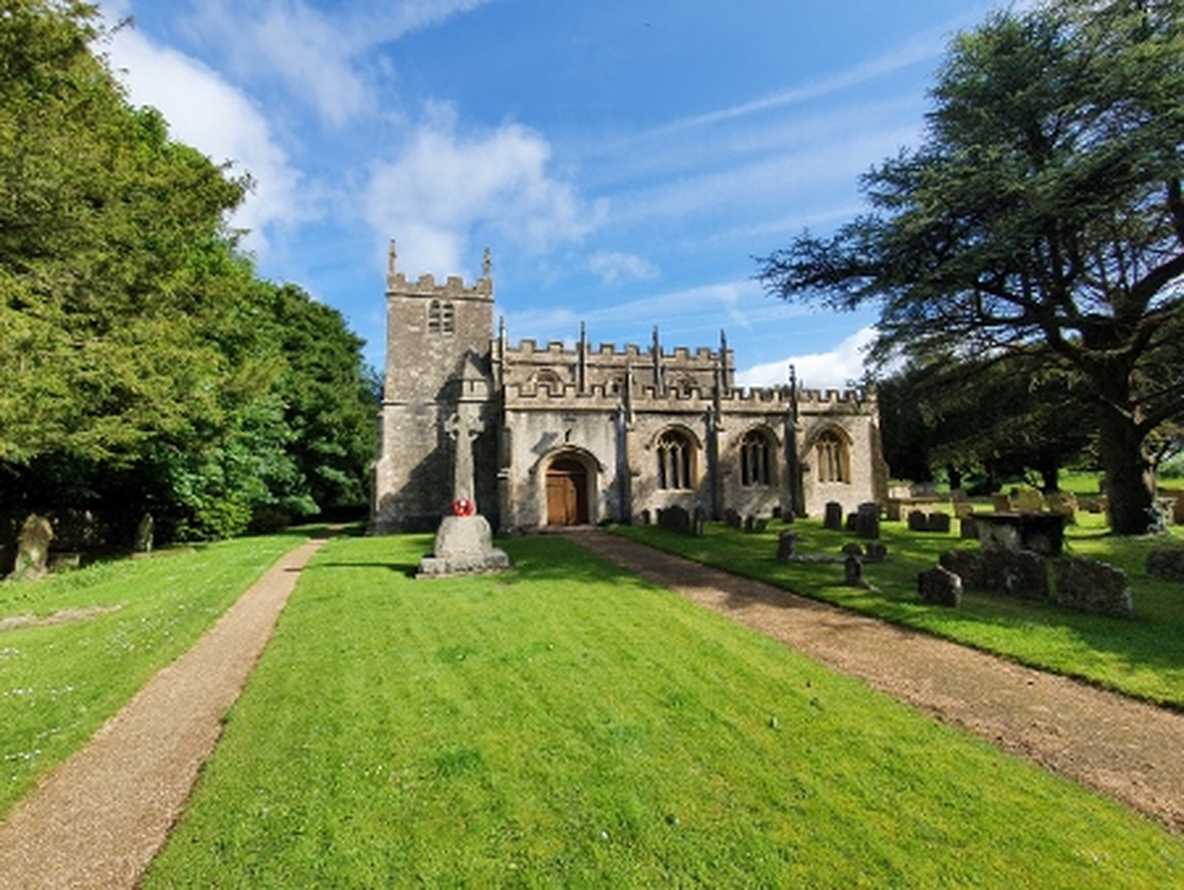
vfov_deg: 90.0
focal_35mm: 13
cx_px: 592
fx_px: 445
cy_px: 445
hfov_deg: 106.2
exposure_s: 1/756
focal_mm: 1.8
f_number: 2.2
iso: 50
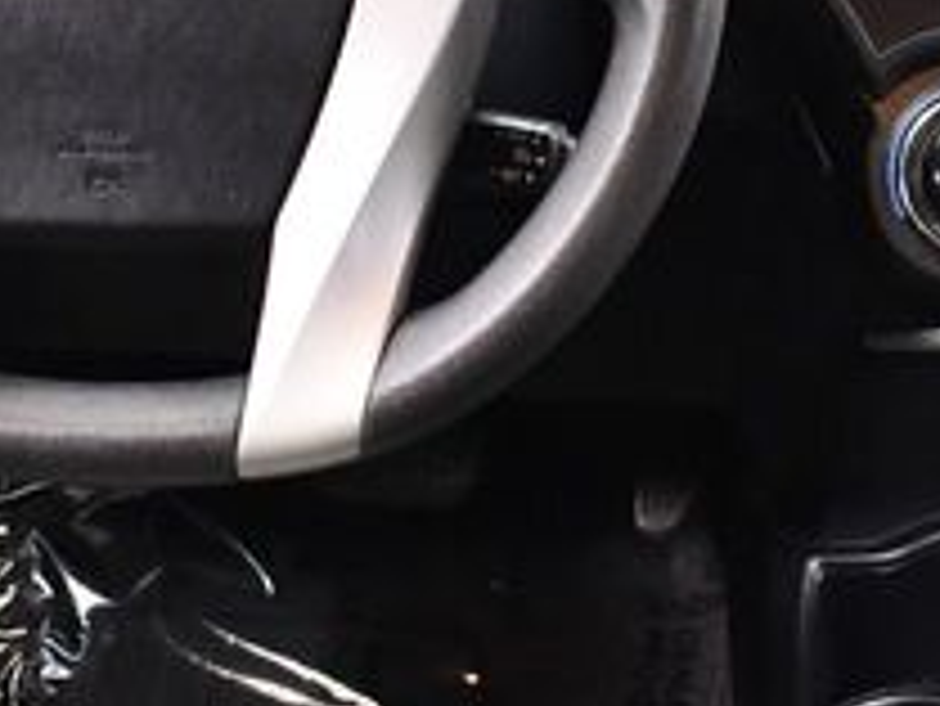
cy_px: 52
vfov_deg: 13.8
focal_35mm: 106
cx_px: 706
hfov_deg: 18.4
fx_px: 2880
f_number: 3.5
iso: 3200
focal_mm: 18
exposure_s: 1/80
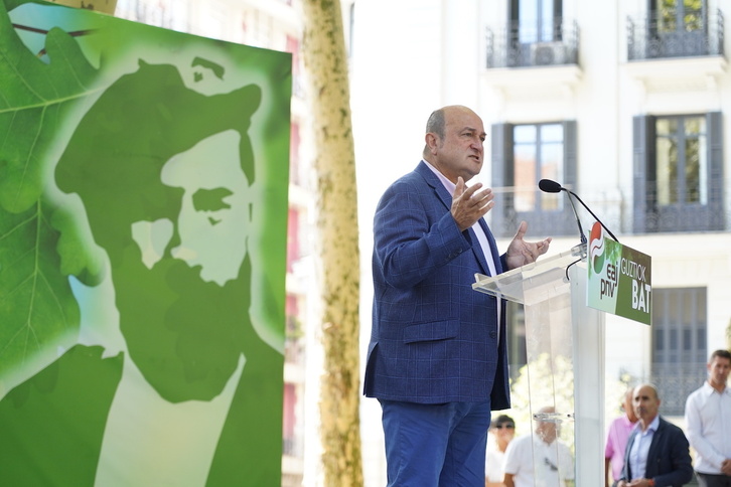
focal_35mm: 105
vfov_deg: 13.0
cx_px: 366
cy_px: 244
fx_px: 2132
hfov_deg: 19.5
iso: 800
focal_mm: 105
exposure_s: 1/250
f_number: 4
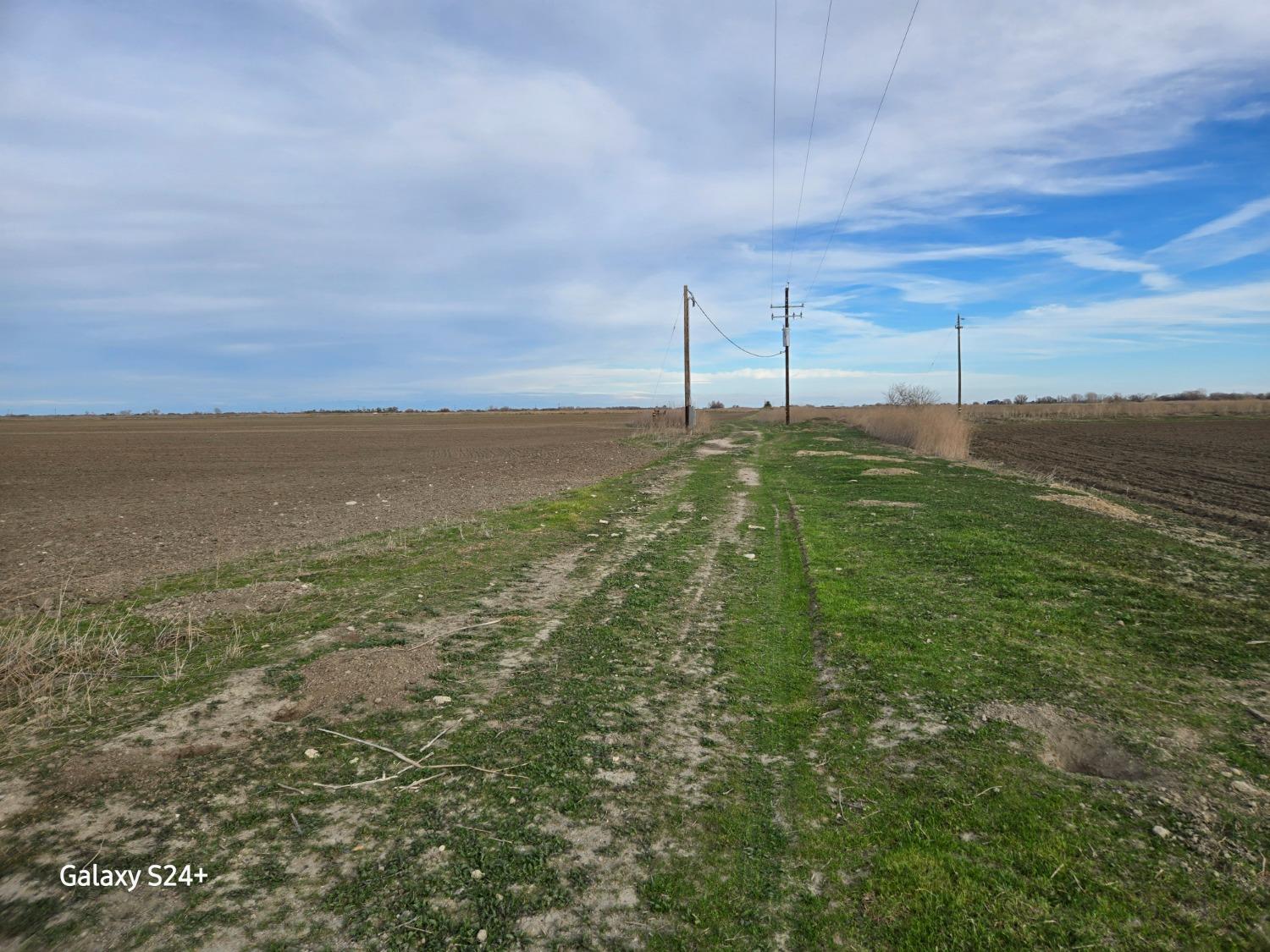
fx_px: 844
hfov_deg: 73.9
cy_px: 476
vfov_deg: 58.9
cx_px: 635
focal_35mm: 23
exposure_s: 1/1606
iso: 25
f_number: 1.8
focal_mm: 5.4
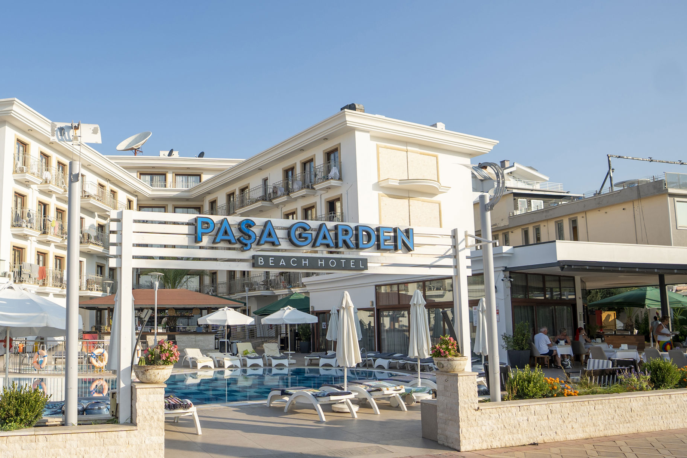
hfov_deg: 60.3
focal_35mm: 30
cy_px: 250
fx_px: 573
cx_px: 224
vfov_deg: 43.6
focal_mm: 16
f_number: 2.8
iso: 100
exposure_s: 1/1600
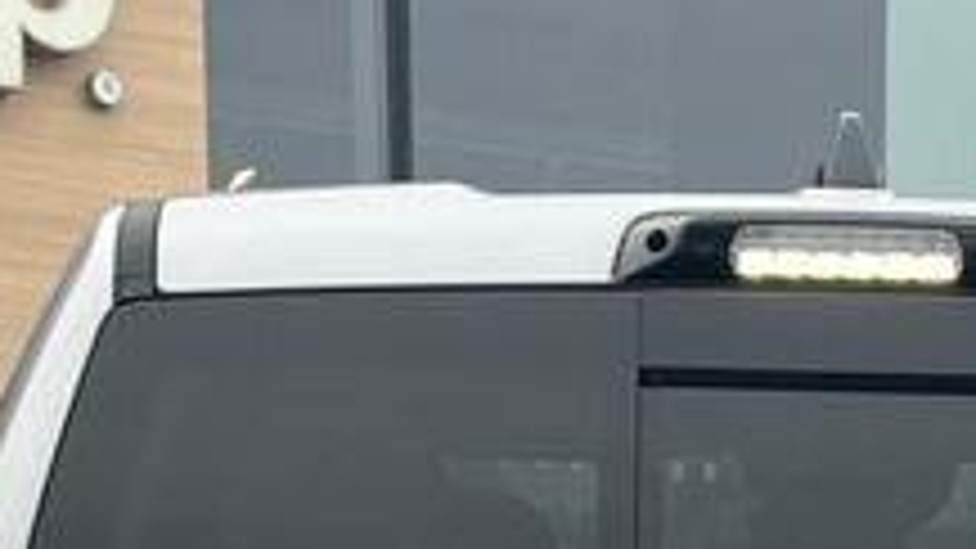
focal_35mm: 144
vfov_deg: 7.5
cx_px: 895
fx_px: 3726
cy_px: 1580
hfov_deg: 14.8
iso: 25
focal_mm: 3.99
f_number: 1.8
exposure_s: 1/122
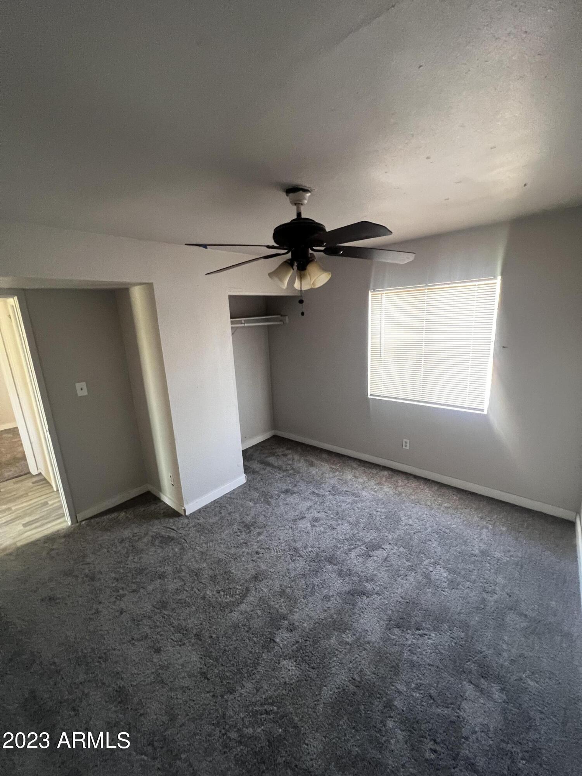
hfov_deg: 89.9
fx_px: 291
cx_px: 291
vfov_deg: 106.2
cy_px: 388
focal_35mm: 13
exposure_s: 1/60
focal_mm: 1.57
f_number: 1.8
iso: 500
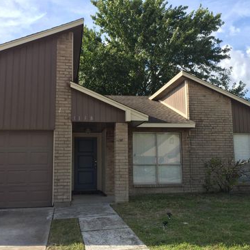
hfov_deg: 47.2
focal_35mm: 35
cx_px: 120
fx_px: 286
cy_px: 127
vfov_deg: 47.2
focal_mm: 4.15
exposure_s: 1/1319
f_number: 2.2
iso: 32
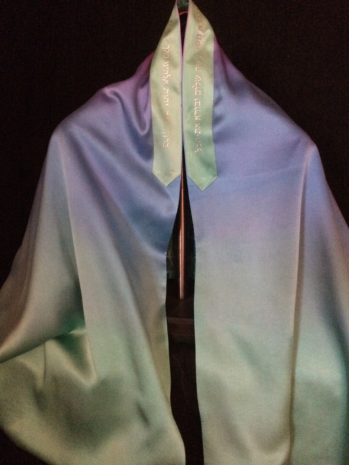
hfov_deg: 48.2
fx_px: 390
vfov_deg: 61.7
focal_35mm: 29
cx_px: 174
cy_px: 232
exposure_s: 1/15
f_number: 2.2
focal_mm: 4.15
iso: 640
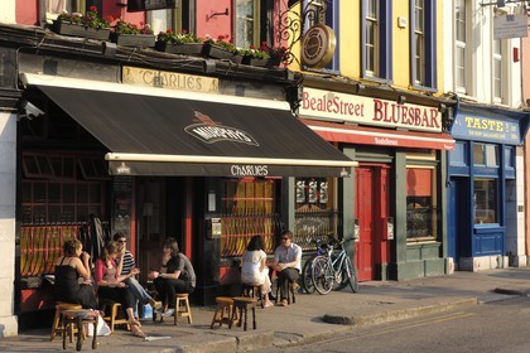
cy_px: 176
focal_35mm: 72
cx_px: 265
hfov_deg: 28.1
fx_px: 1060
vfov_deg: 18.9
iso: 100
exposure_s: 1/160
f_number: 6.7
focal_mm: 48
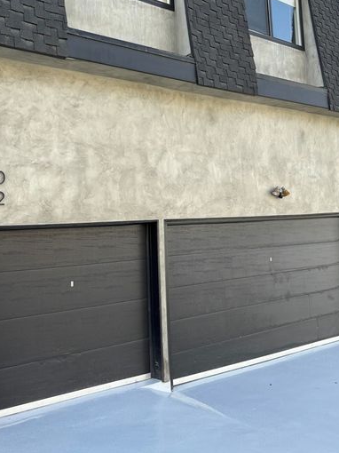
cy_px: 197
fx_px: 444
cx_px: 175
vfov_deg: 53.8
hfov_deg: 41.8
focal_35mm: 34
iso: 50
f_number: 1.6
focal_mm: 5.96
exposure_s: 1/716
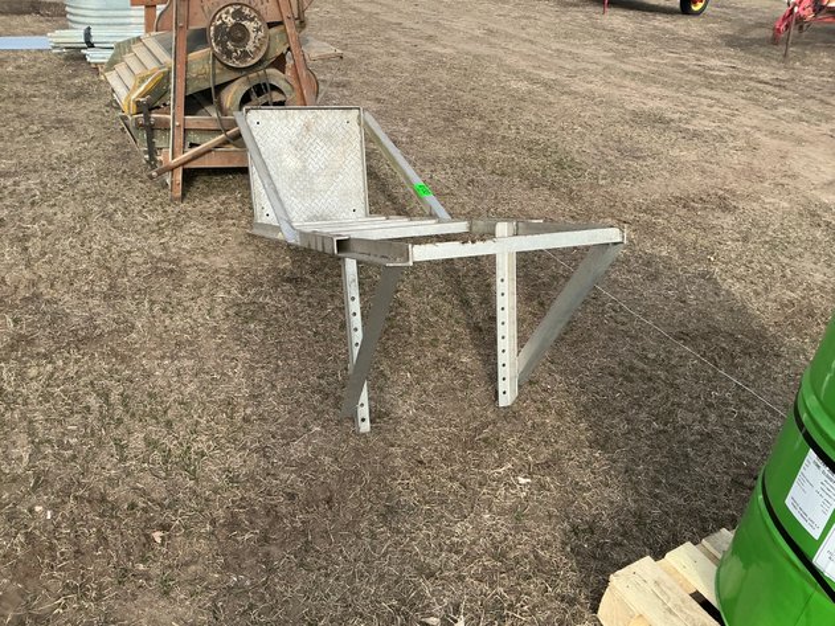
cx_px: 418
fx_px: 675
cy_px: 313
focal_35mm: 28
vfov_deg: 49.7
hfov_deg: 63.5
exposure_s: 1/1035
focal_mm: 3
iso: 25
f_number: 1.8
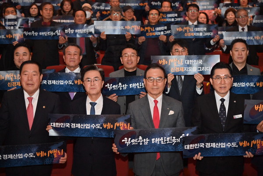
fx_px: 570
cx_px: 132
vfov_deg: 17.5
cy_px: 88
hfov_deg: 26.0
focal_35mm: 78
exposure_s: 1/200
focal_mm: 78
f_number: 4
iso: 2000
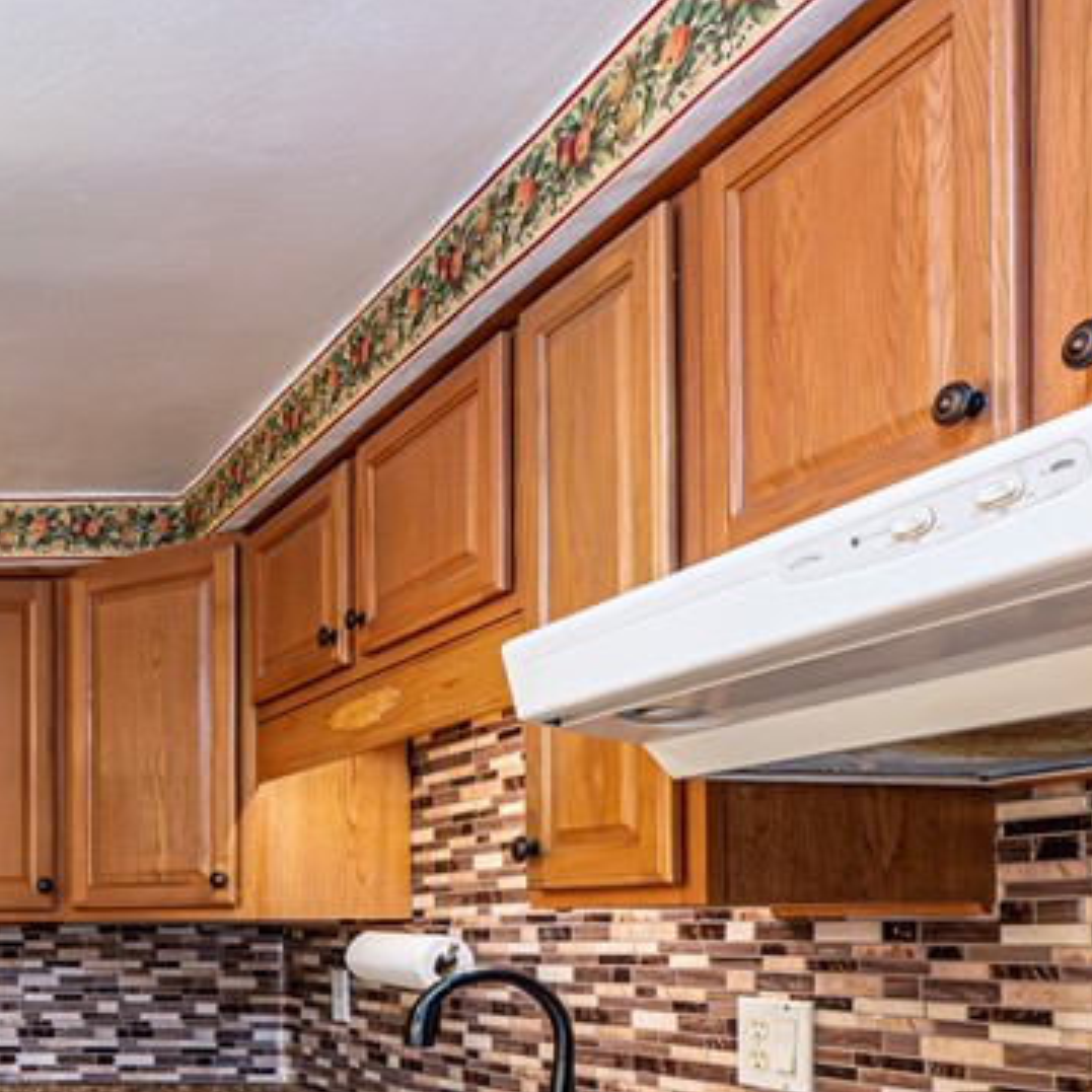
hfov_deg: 34.6
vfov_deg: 43.1
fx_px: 1285
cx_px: -278
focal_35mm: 36
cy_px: 926
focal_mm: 14
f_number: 8
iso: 3200
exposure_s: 1/80
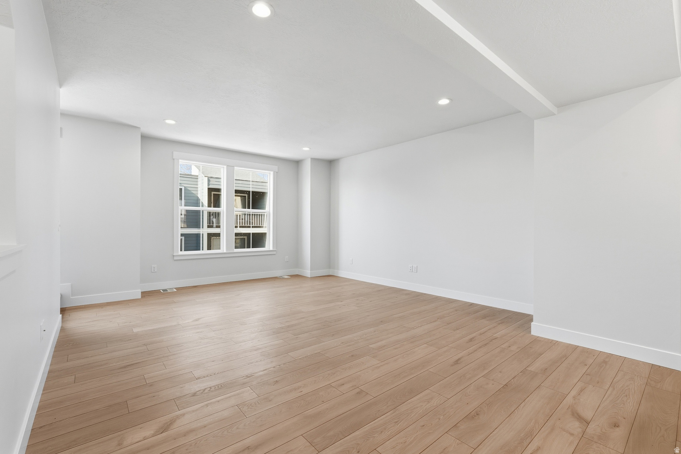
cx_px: 340
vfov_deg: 72.1
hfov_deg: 95.0
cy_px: 227
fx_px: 312
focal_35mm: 16
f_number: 10
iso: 250
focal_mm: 16.5
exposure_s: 1/320
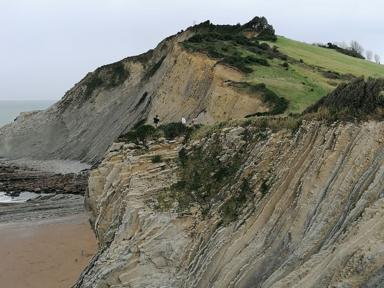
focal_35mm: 57
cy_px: 144
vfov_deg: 25.7
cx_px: 192
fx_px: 632
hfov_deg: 33.8
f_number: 1.8
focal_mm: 4.75
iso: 50
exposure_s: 1/412
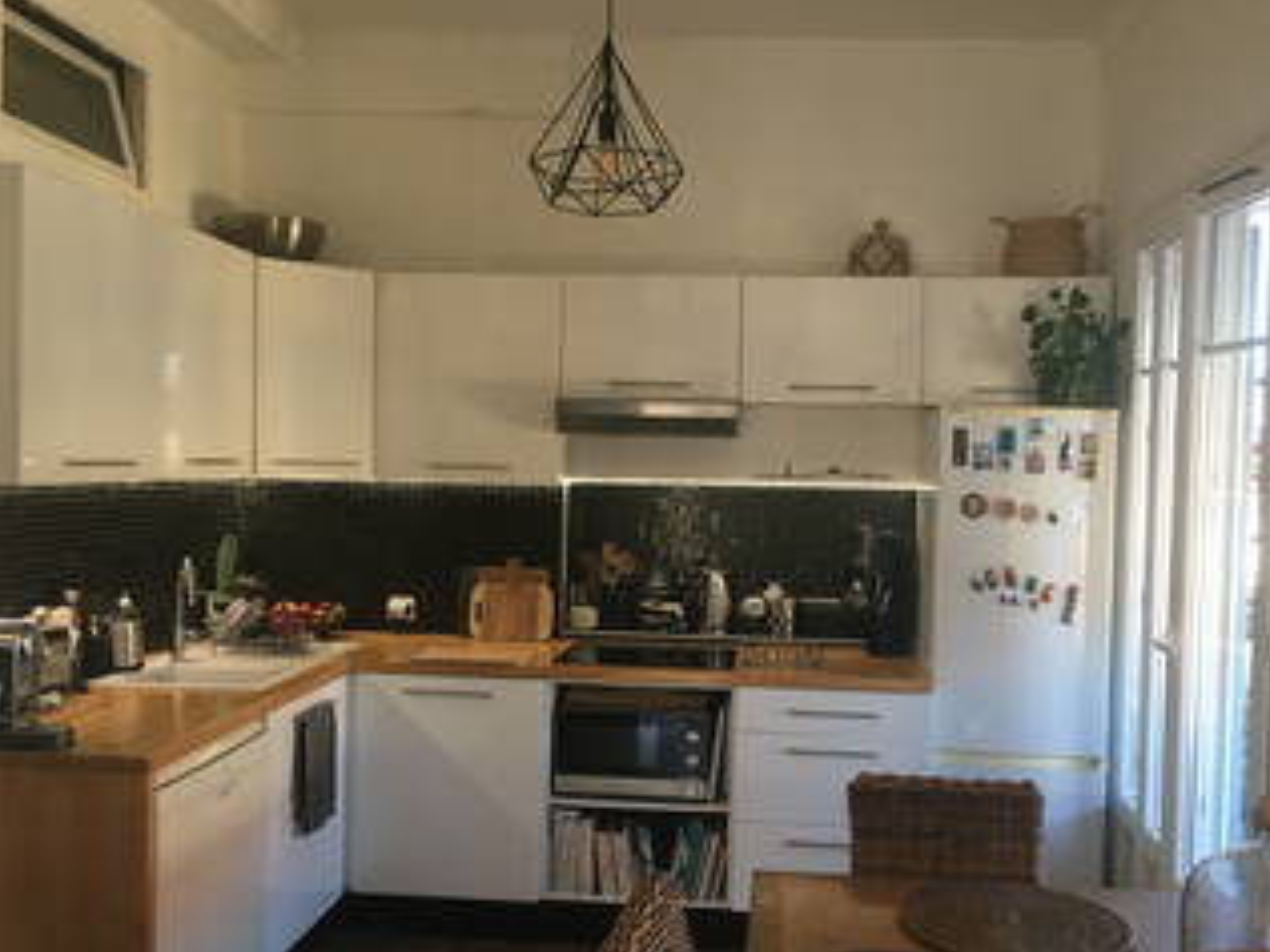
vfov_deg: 42.9
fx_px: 1211
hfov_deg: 55.3
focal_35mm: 33
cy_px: 502
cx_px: 683
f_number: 2.2
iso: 50
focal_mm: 4.15
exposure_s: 1/33
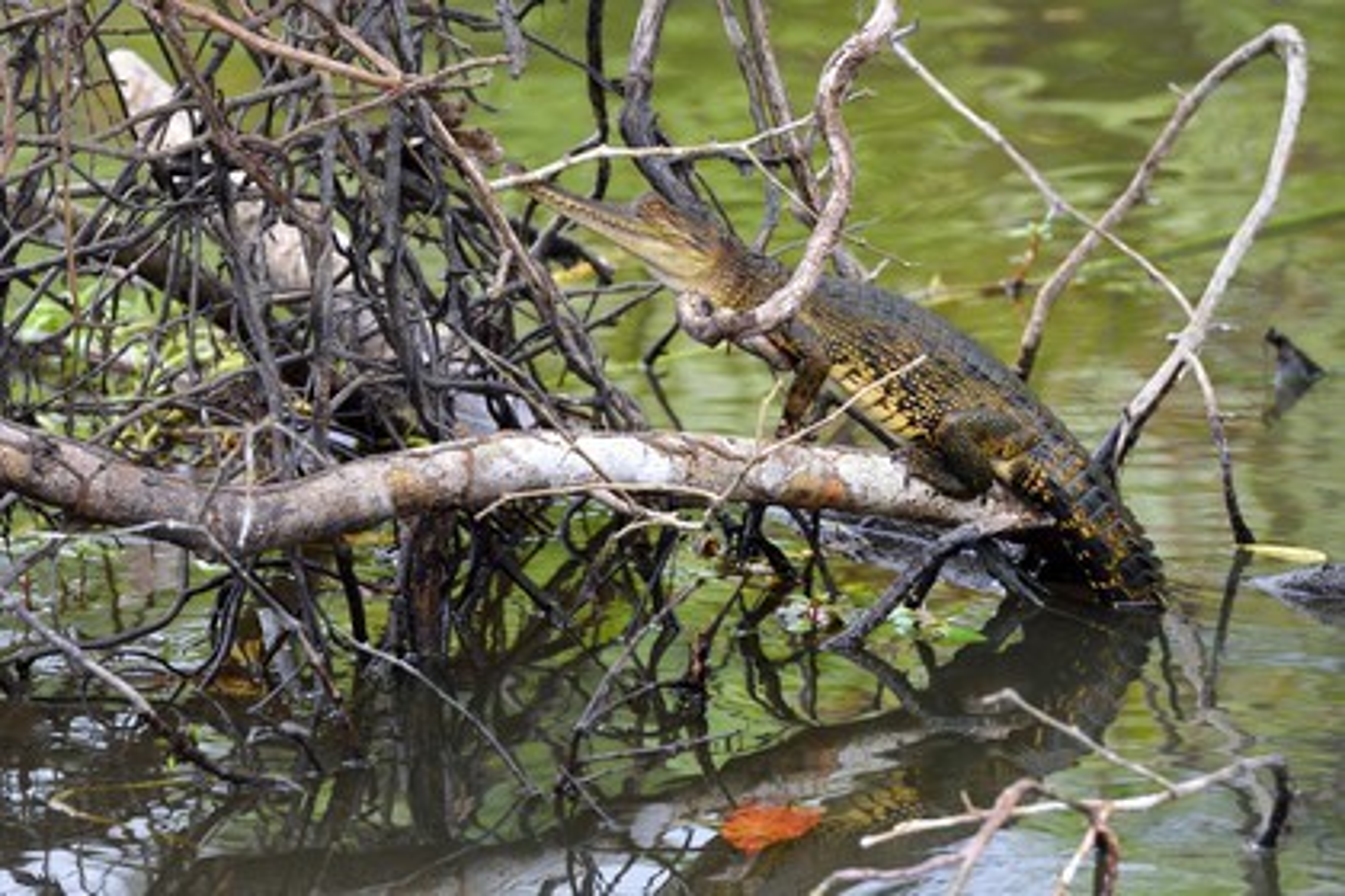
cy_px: 448
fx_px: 7098
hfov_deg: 10.8
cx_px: 672
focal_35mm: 190
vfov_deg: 7.2
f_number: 7.1
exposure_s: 1/320
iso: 800
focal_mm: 190
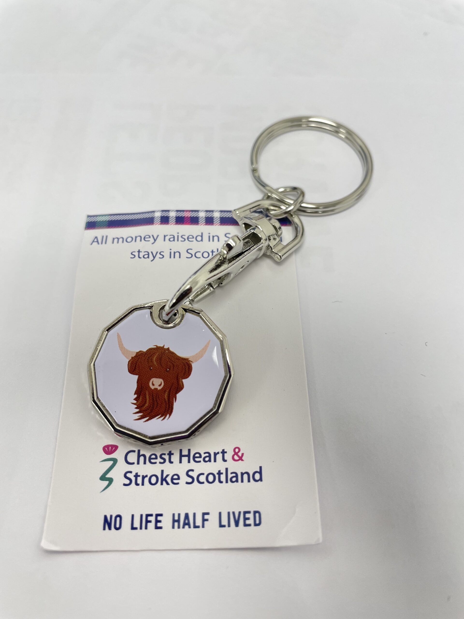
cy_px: 310
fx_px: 465
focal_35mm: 26
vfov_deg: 67.3
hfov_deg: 53.1
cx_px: 232
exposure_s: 1/100
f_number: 1.6
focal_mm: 4.2
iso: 125
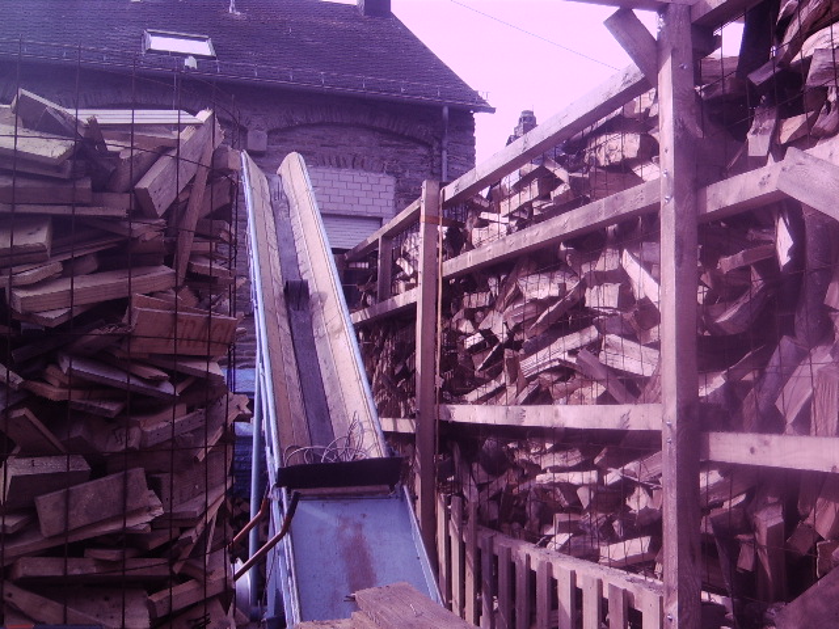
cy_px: 314
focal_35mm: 31
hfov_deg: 58.4
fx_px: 751
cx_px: 420
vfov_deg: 45.4
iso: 71
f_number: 4
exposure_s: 1/324
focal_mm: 8.13
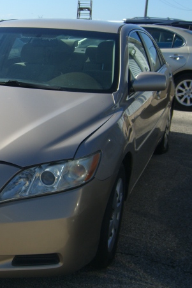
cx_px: 13
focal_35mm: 56
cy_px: 147
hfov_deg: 23.4
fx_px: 448
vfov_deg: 35.7
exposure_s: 1/200
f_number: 8
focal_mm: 7.9
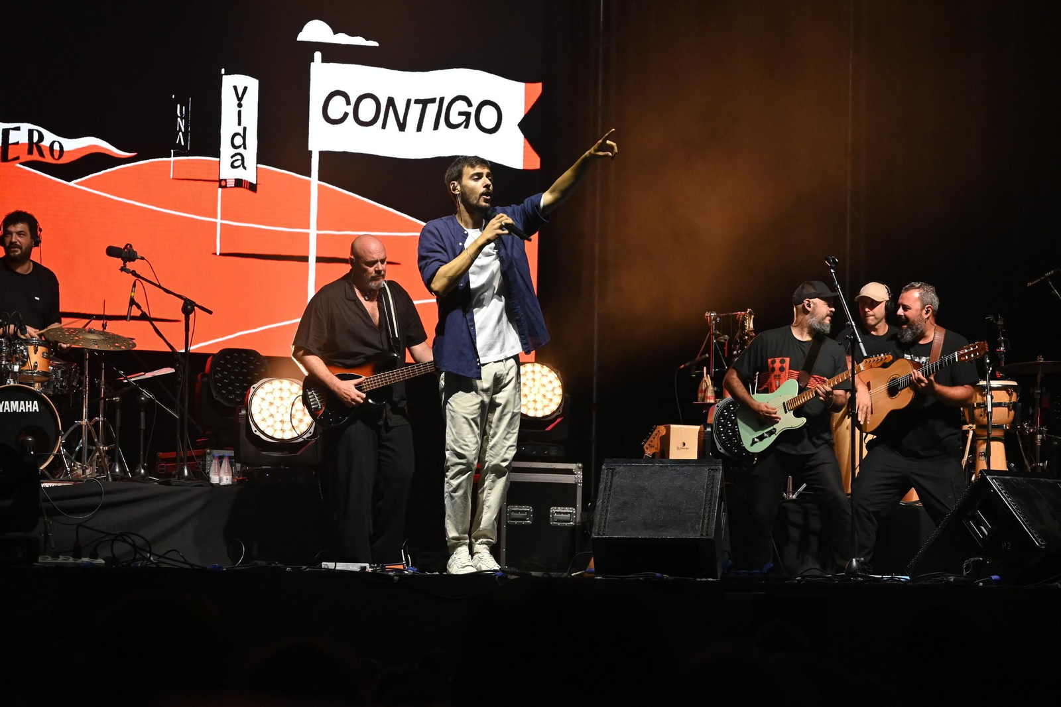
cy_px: 354
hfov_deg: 13.4
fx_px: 4508
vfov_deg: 9.0
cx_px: 530
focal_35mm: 153
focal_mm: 102
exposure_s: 1/200
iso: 3200
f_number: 5
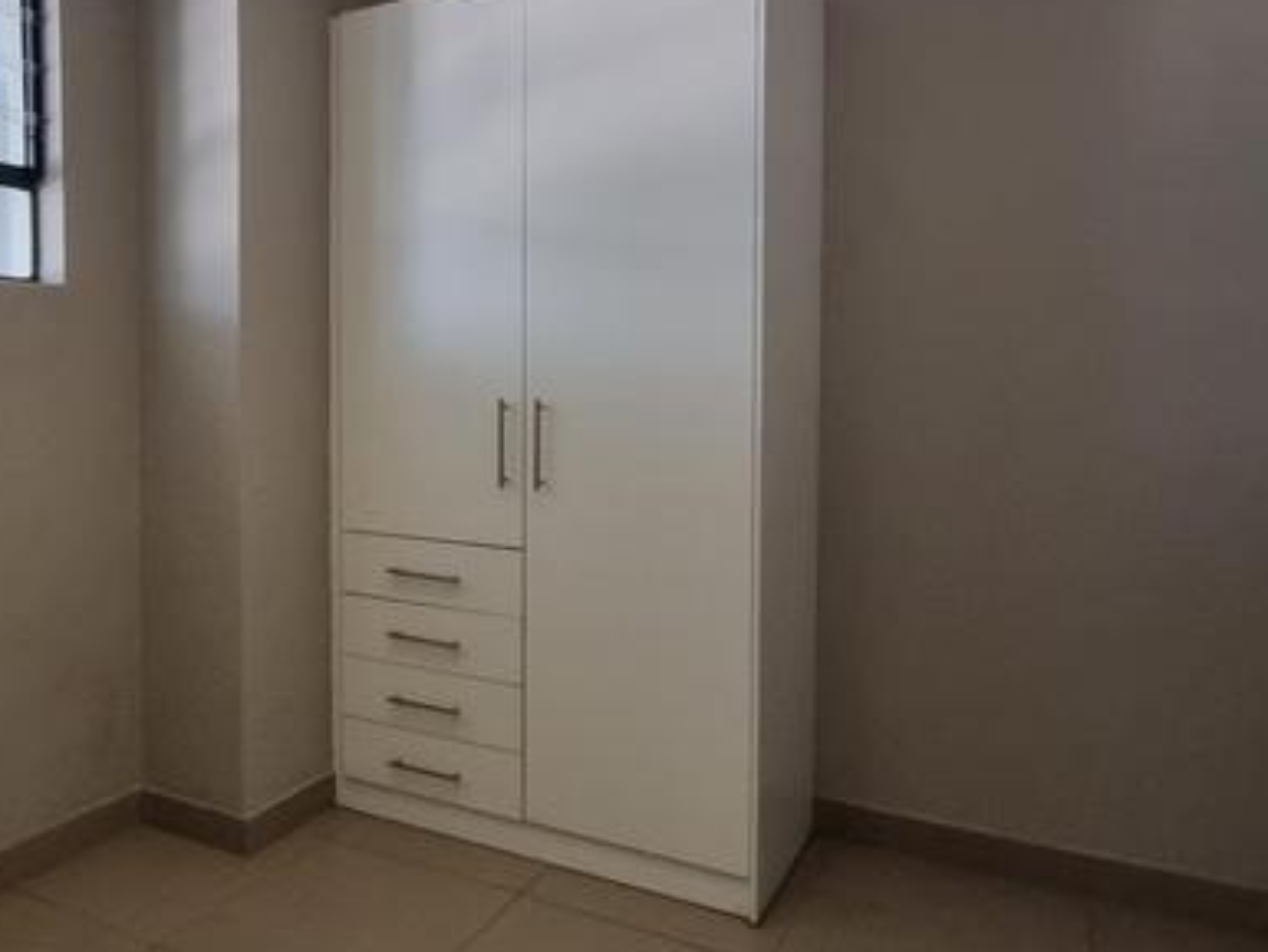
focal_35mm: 27
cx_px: 478
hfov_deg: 64.4
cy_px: 389
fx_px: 989
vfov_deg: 51.1
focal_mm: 1.74
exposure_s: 1/50
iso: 250
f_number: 2.2
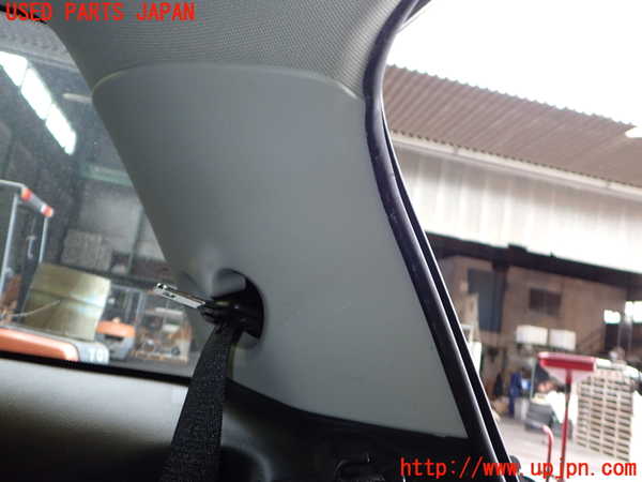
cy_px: 241
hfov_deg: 60.0
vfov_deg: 46.8
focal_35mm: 30
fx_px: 556
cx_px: 321
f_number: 2.3
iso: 200
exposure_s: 1/30
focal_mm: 5.4
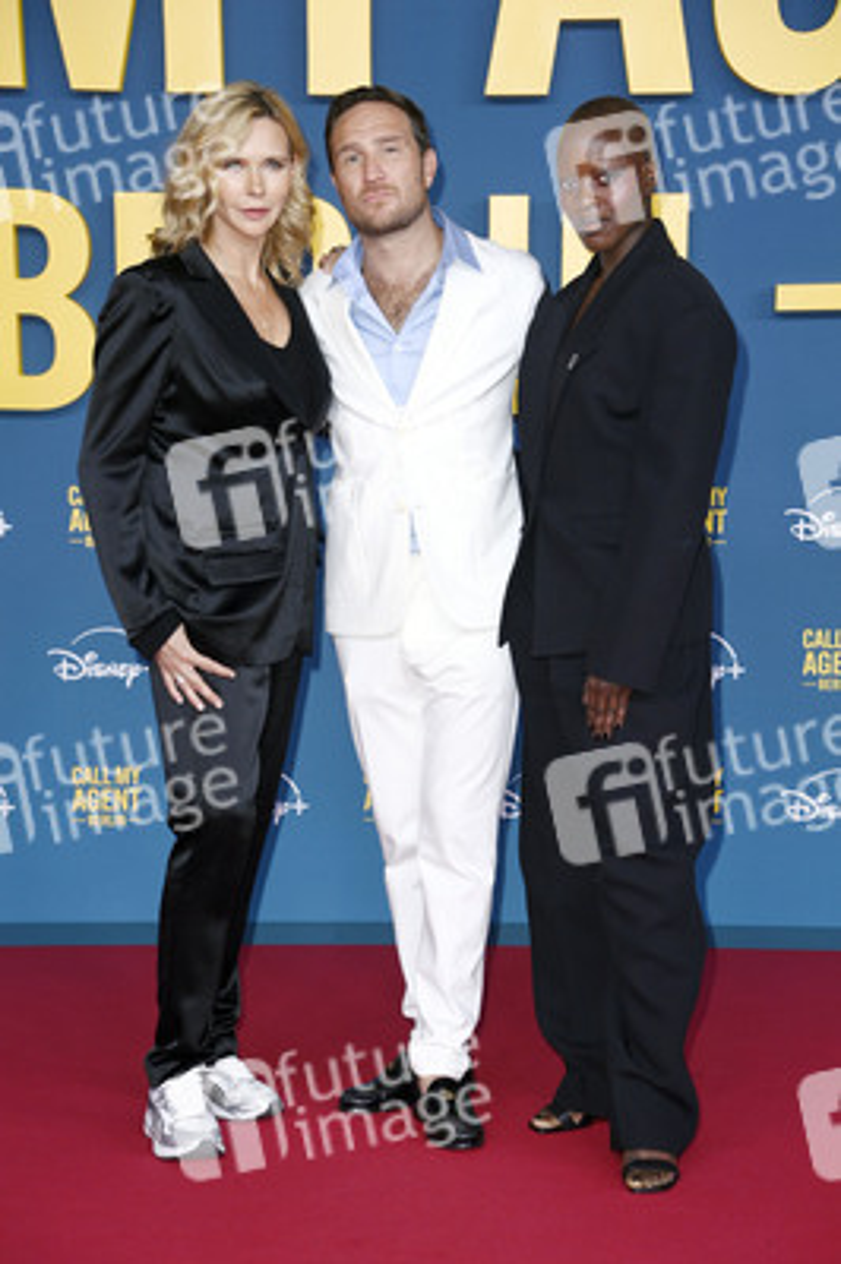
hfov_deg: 15.2
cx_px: 420
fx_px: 3159
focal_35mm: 90
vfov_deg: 22.6
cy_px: 632
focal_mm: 90
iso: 800
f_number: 5.6
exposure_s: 1/200
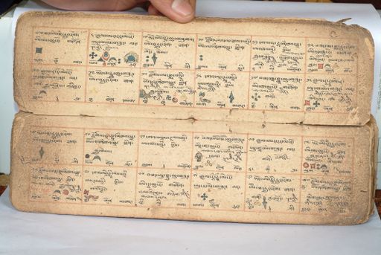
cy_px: 128
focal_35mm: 88
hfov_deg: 23.0
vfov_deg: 15.5
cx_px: 190
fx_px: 938
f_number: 13
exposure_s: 1/20
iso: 160
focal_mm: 59
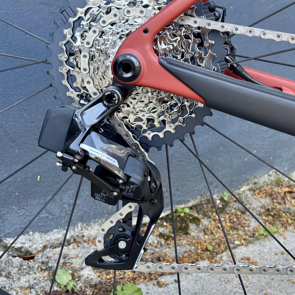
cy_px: 126
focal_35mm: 62
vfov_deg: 27.7
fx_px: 598
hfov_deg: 27.7
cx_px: 148
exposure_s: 1/90
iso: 50
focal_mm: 5.96
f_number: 1.6
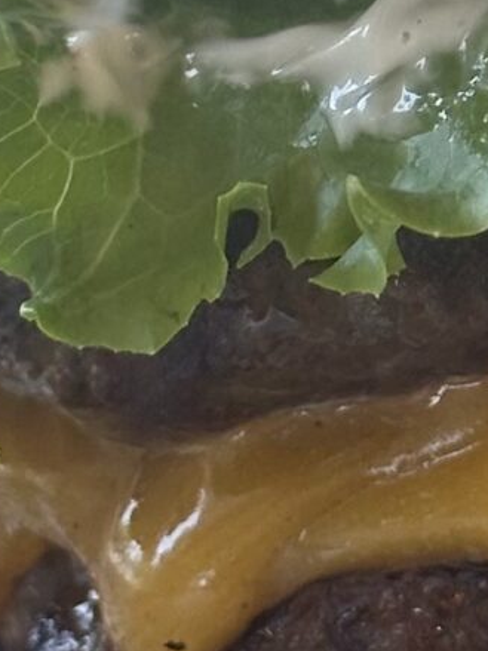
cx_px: 619
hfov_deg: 5.3
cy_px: -10
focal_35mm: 280
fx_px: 5266
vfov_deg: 7.0
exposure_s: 1/401
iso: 64
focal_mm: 6.86
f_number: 1.78
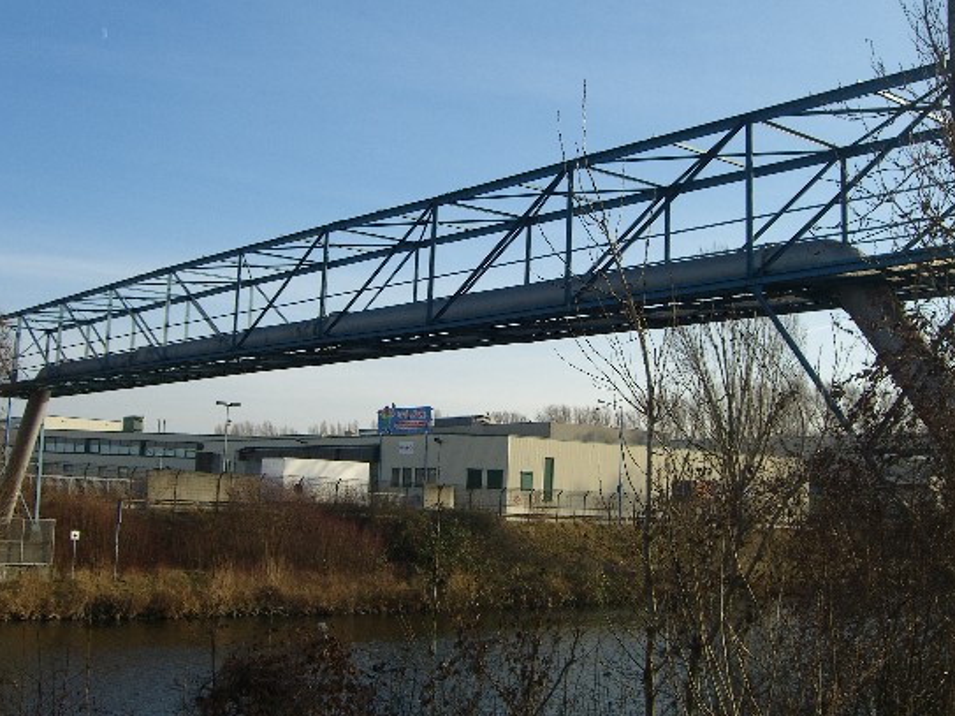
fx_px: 1186
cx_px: 468
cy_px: 343
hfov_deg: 43.9
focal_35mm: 43
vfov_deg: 33.6
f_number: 8
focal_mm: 7.9
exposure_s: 1/125
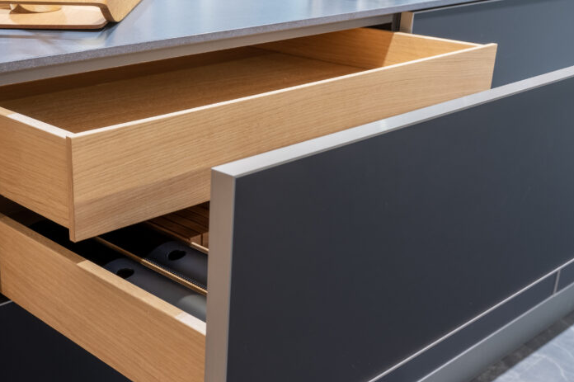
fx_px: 808
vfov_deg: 26.5
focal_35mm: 51
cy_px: 222
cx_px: 158
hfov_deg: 38.3
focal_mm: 34.5
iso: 800
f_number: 8
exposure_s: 1/15
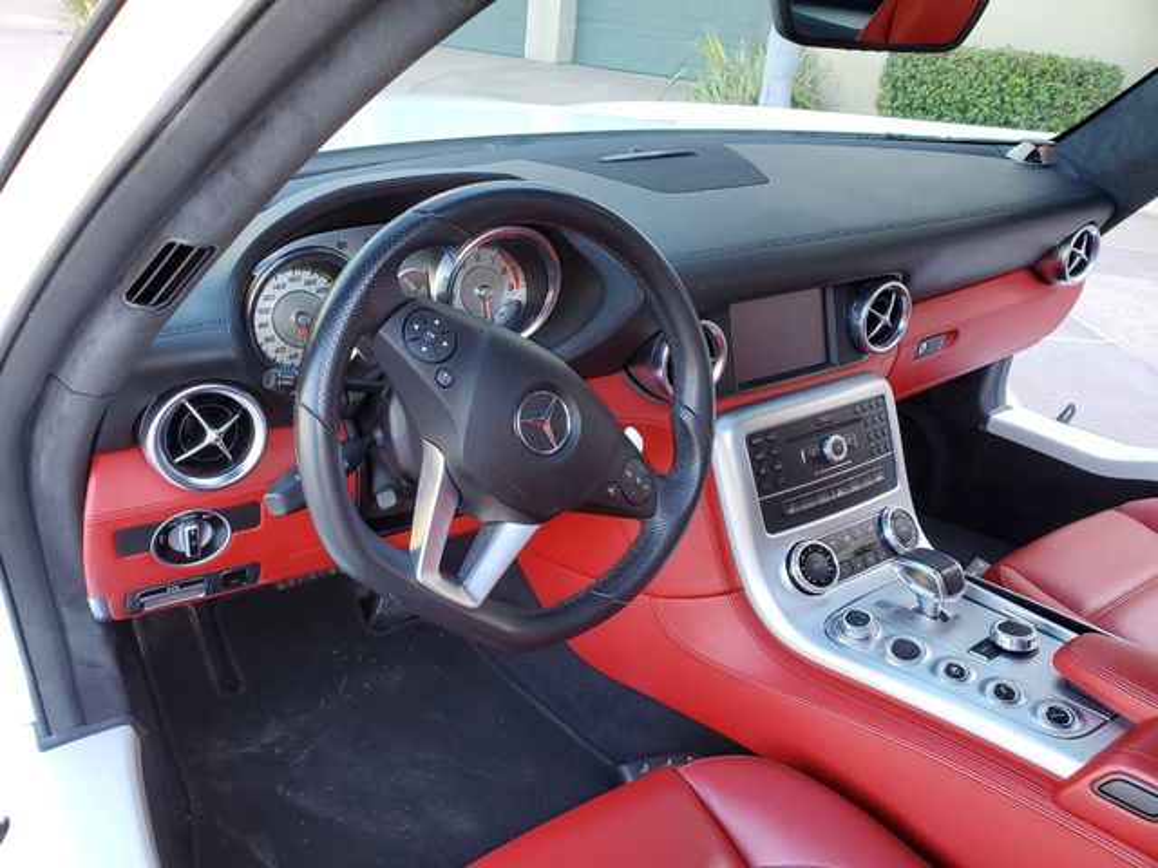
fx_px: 870
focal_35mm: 26
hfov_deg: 67.3
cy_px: 434
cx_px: 579
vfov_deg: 53.1
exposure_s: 1/50
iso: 64
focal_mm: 4.3
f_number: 2.4
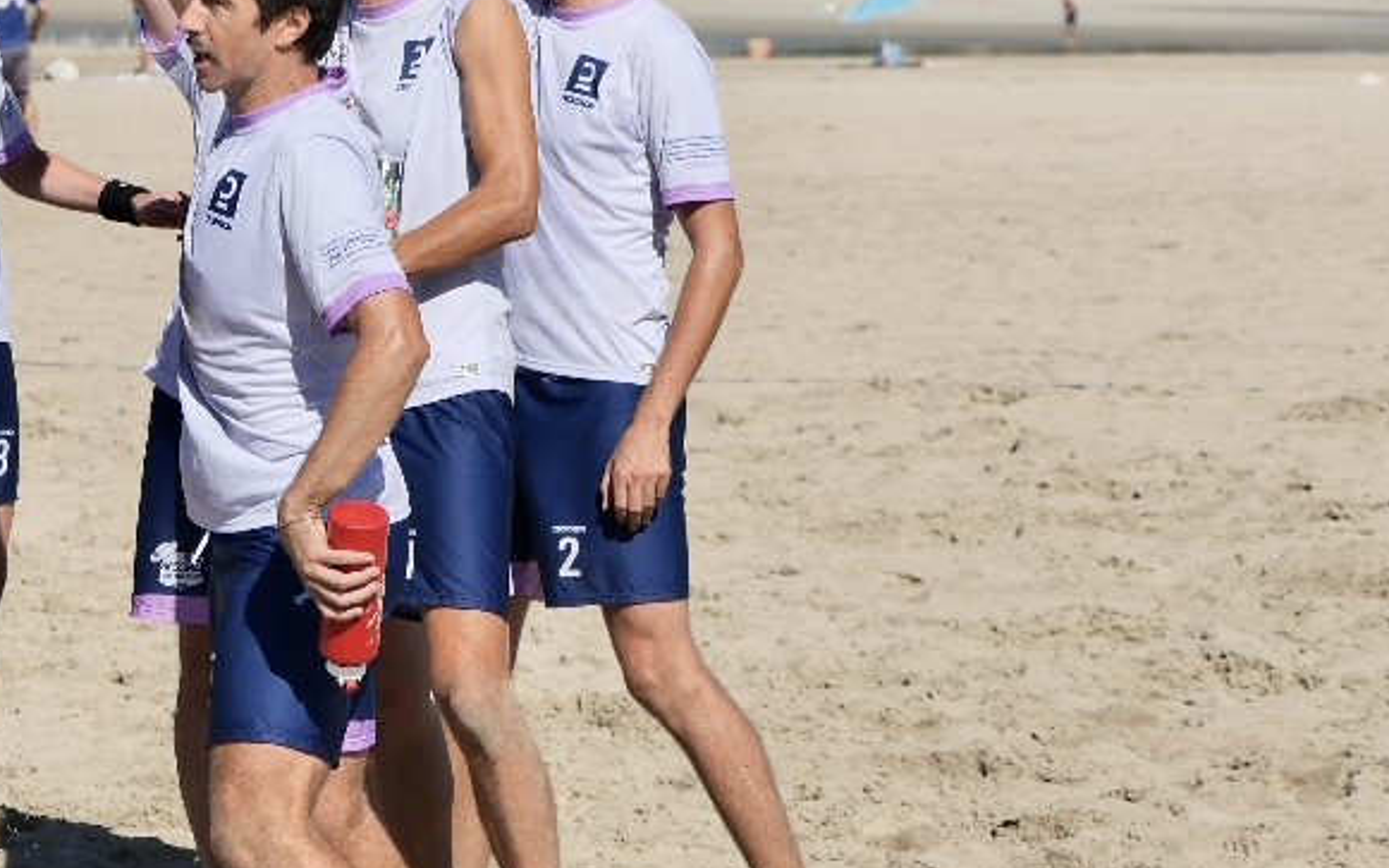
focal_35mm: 219
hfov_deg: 9.5
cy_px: 464
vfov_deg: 6.0
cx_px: 60
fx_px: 8289
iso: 200
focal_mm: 50
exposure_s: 1/3200
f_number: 4
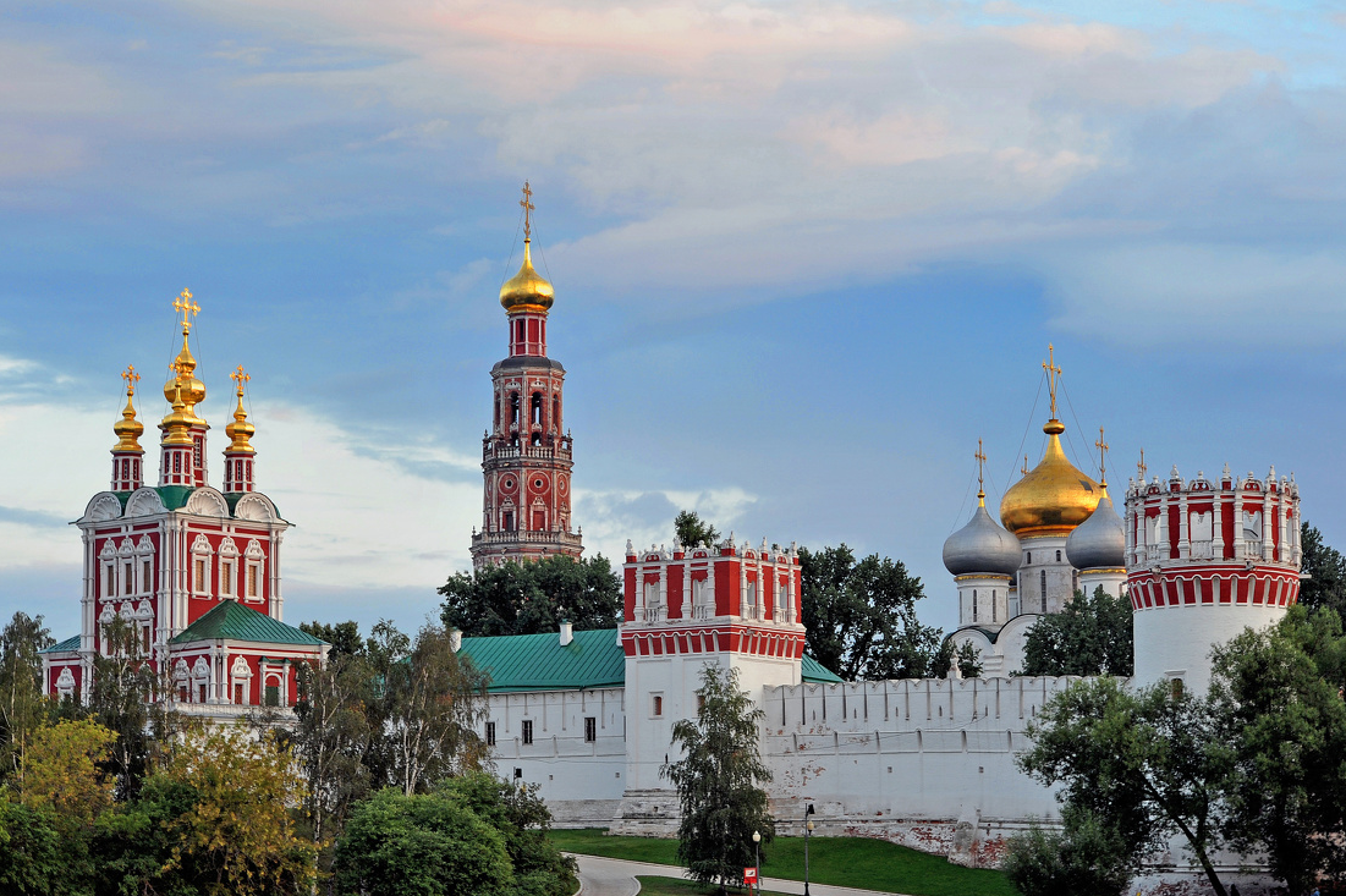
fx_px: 3326
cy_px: 531
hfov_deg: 22.9
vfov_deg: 15.3
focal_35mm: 89
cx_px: 638
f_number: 7.1
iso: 450
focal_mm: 70
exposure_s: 1/30
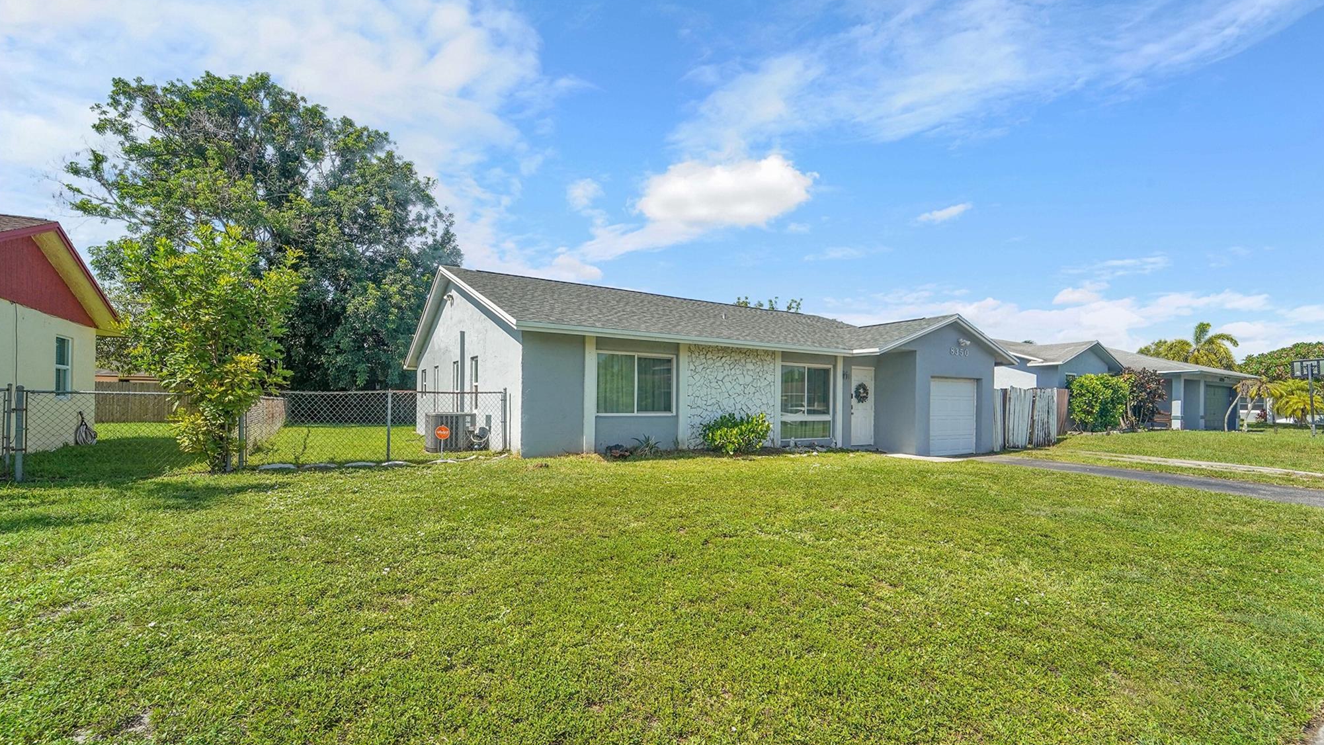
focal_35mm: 15
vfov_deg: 70.4
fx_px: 527
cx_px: 671
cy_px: 399
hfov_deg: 103.0
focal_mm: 14
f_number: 9
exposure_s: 1/320
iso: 400
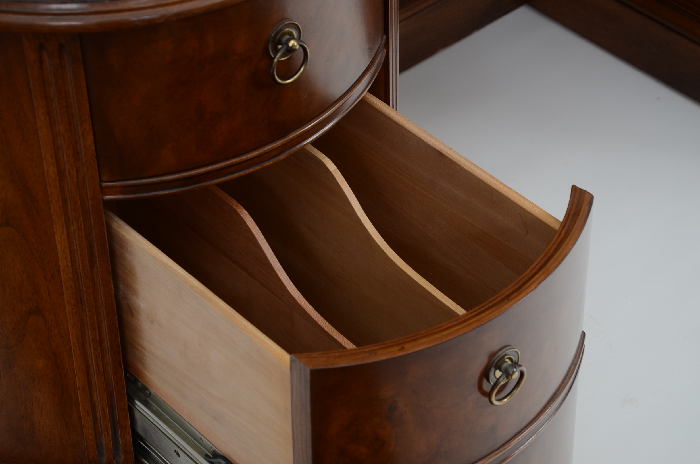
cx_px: 350
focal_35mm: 99
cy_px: 232
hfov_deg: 20.7
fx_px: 1921
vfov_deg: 13.8
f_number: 6.3
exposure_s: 1/100
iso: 200
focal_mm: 66
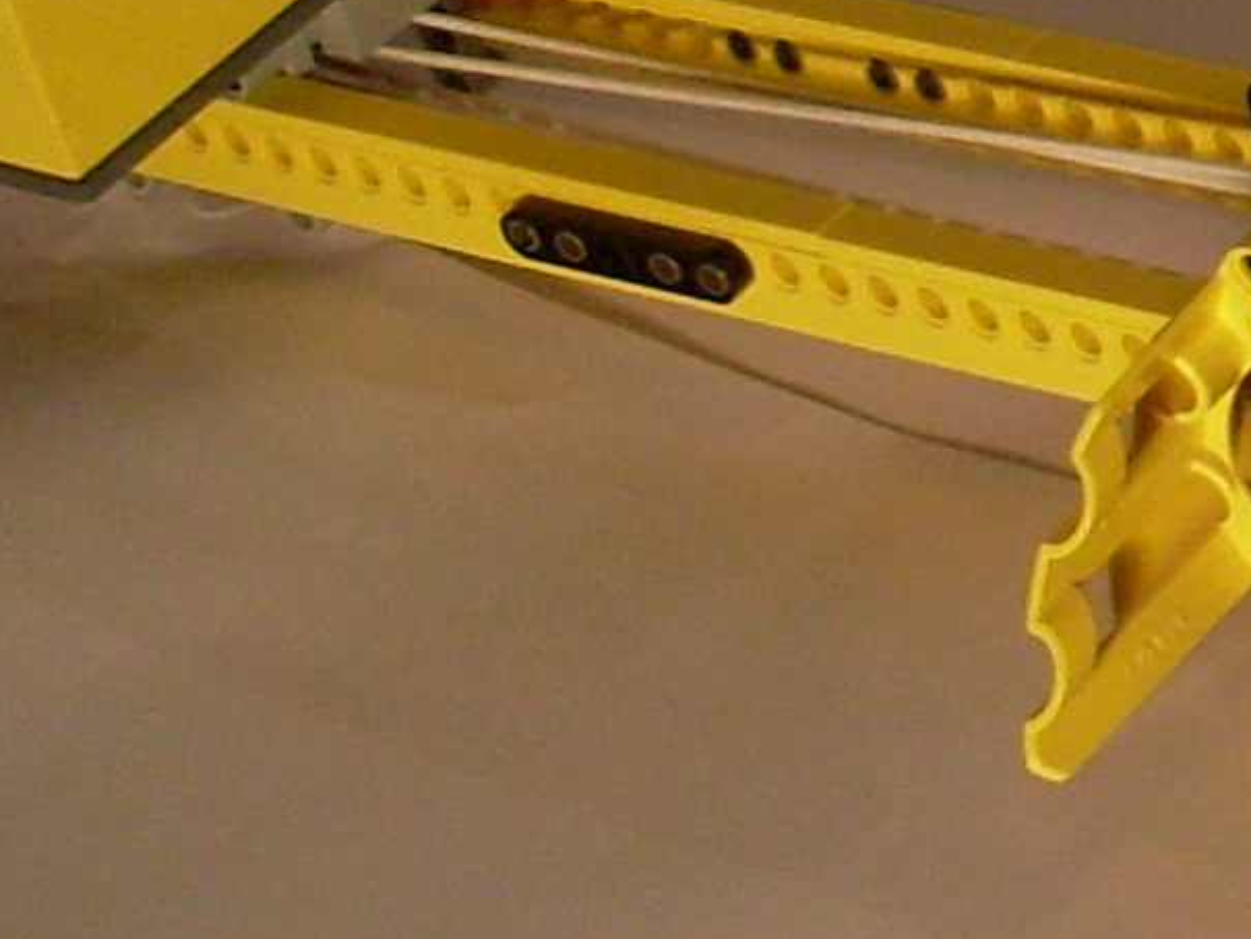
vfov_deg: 7.6
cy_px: -393
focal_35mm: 193
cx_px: 2597
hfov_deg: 9.5
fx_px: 6976
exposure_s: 1/125
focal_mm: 6.3
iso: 80
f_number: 3
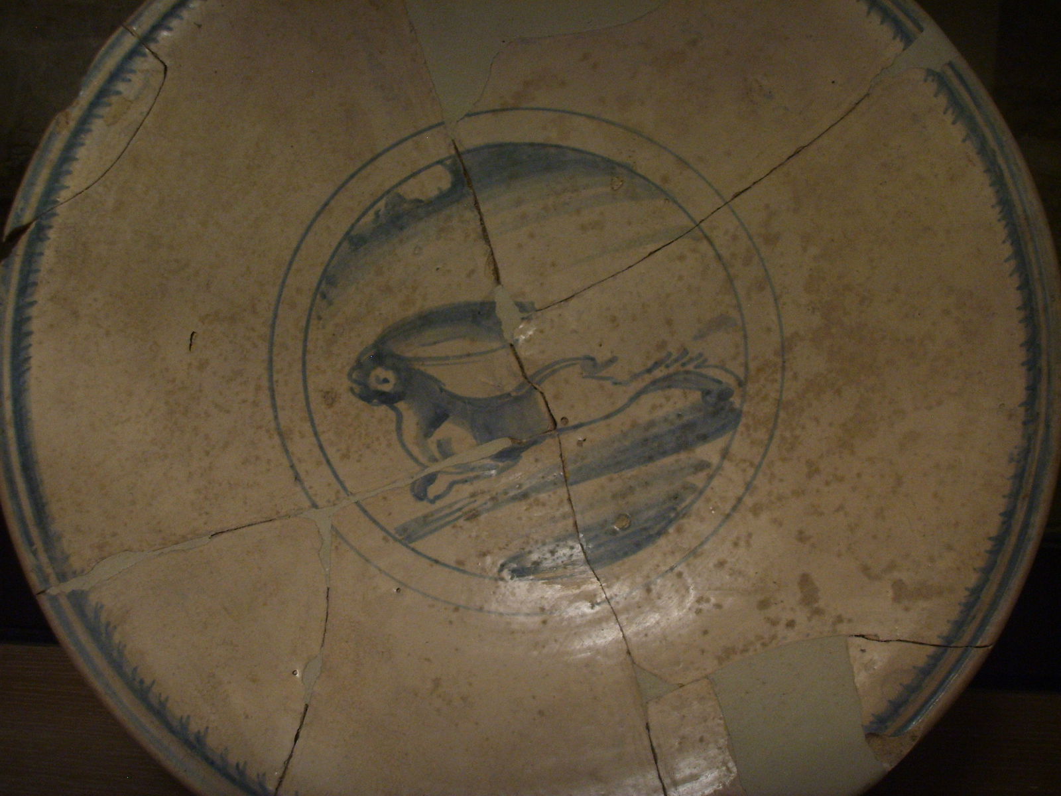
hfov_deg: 47.9
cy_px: 398
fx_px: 1195
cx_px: 530
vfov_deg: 36.8
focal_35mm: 39
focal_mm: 6.6
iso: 150
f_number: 3.5
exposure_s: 1
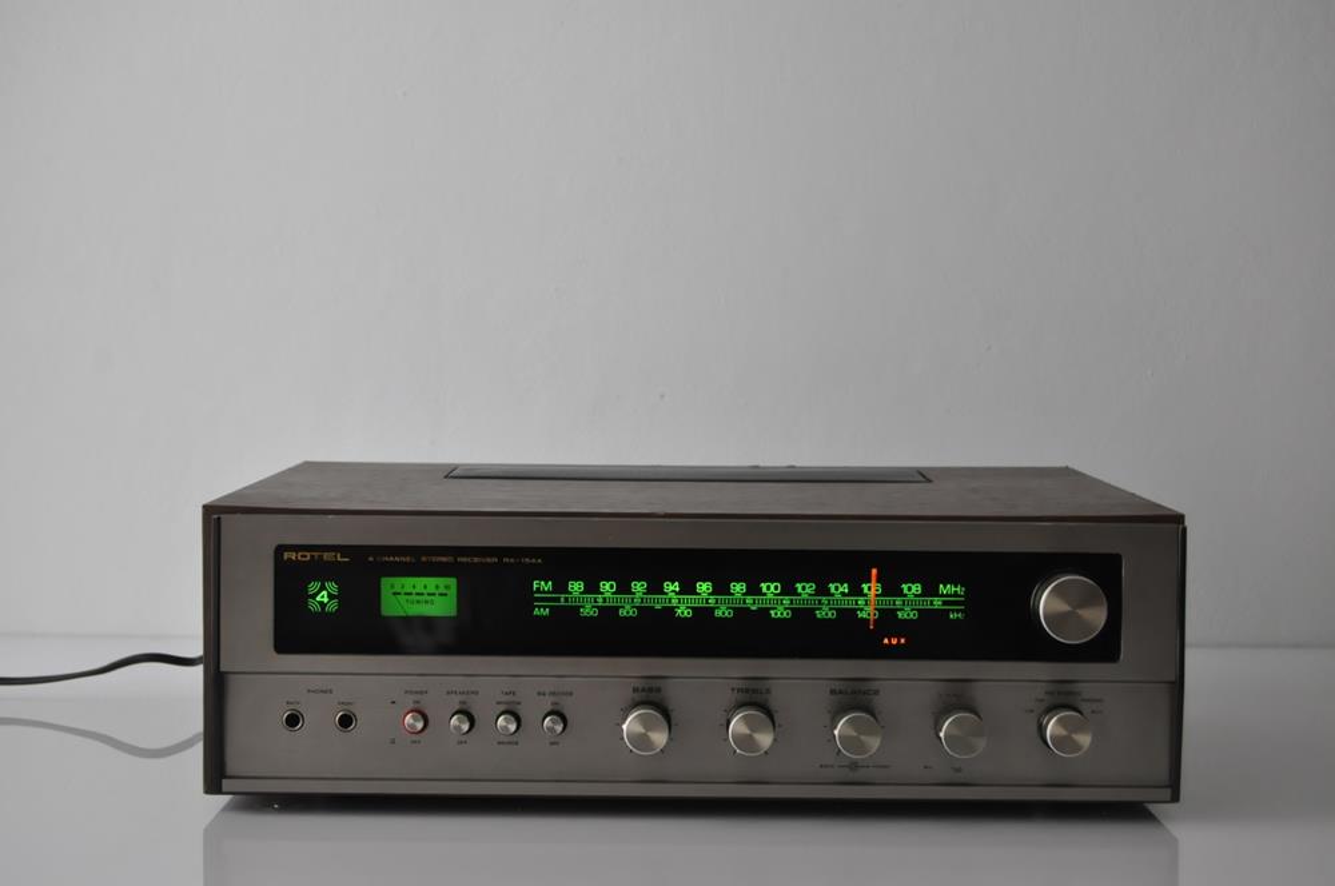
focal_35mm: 68
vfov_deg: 20.1
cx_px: 668
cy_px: 443
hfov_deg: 29.9
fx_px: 2500
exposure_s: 1/20
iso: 1600
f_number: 5.3
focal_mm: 45
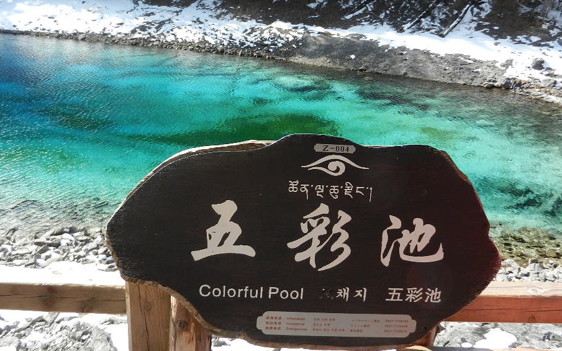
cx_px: 297
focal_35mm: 30
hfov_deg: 62.9
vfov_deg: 41.4
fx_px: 459
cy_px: 124
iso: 160
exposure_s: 1/500
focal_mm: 4.5
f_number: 3.5
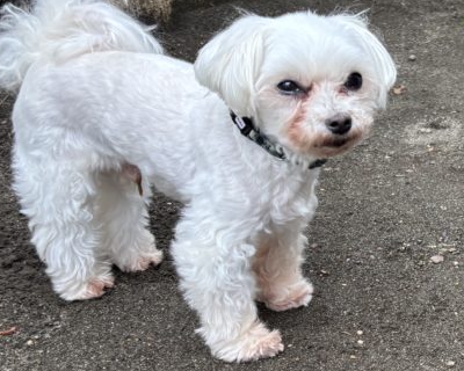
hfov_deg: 26.2
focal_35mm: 65
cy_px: 202
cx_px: 548
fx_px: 893
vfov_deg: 23.5
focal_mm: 5.96
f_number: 1.6
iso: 50
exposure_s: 1/184
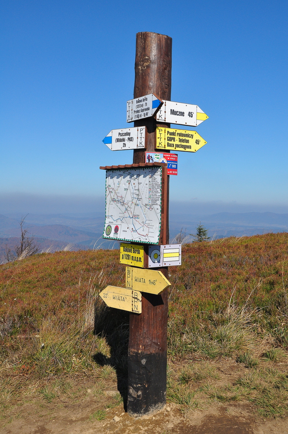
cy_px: 217
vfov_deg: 41.2
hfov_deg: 28.0
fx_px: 577
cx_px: 144
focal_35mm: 48
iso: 400
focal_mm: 32
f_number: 13
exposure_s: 1/640
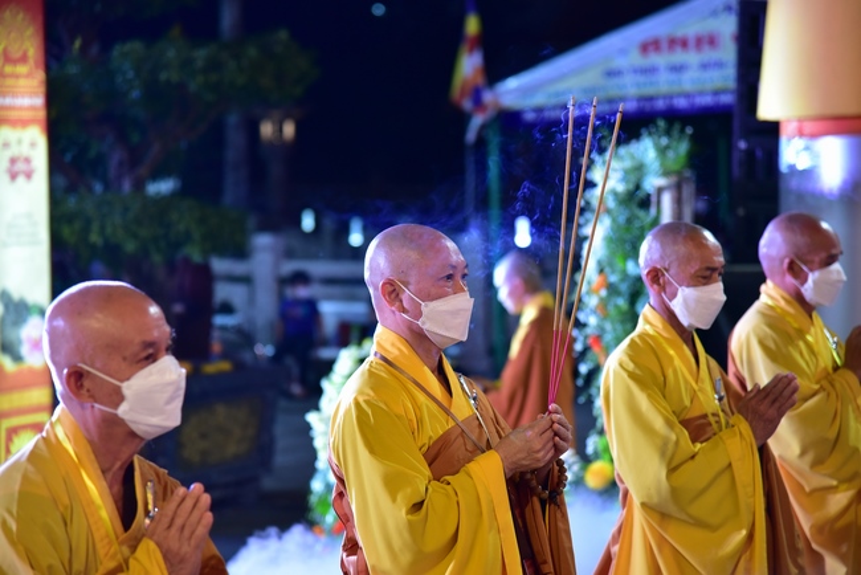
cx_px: 430
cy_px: 288
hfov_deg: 17.1
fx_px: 2871
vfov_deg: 11.4
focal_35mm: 120
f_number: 4
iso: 2000
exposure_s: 1/60
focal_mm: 120
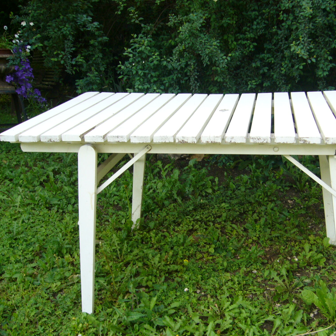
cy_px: 170
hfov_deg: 39.7
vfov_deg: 40.0
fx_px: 461
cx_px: 213
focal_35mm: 42
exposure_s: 1/125
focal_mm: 5.8
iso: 80
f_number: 2.8
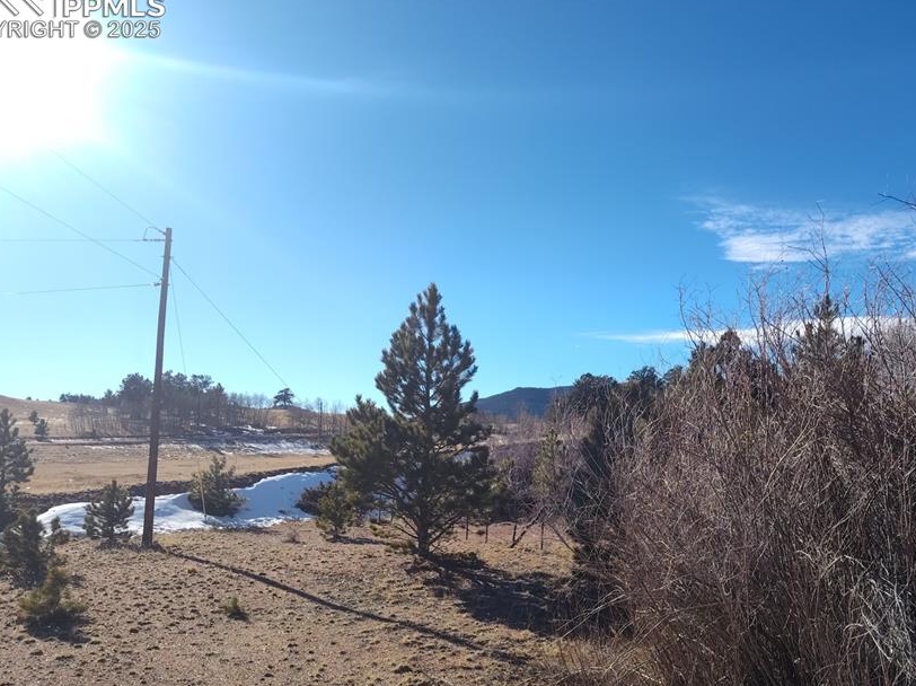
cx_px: 517
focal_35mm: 29
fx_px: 767
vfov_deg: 47.9
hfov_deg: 61.5
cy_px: 408
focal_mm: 5.56
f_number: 1.8
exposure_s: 1/1244
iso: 100
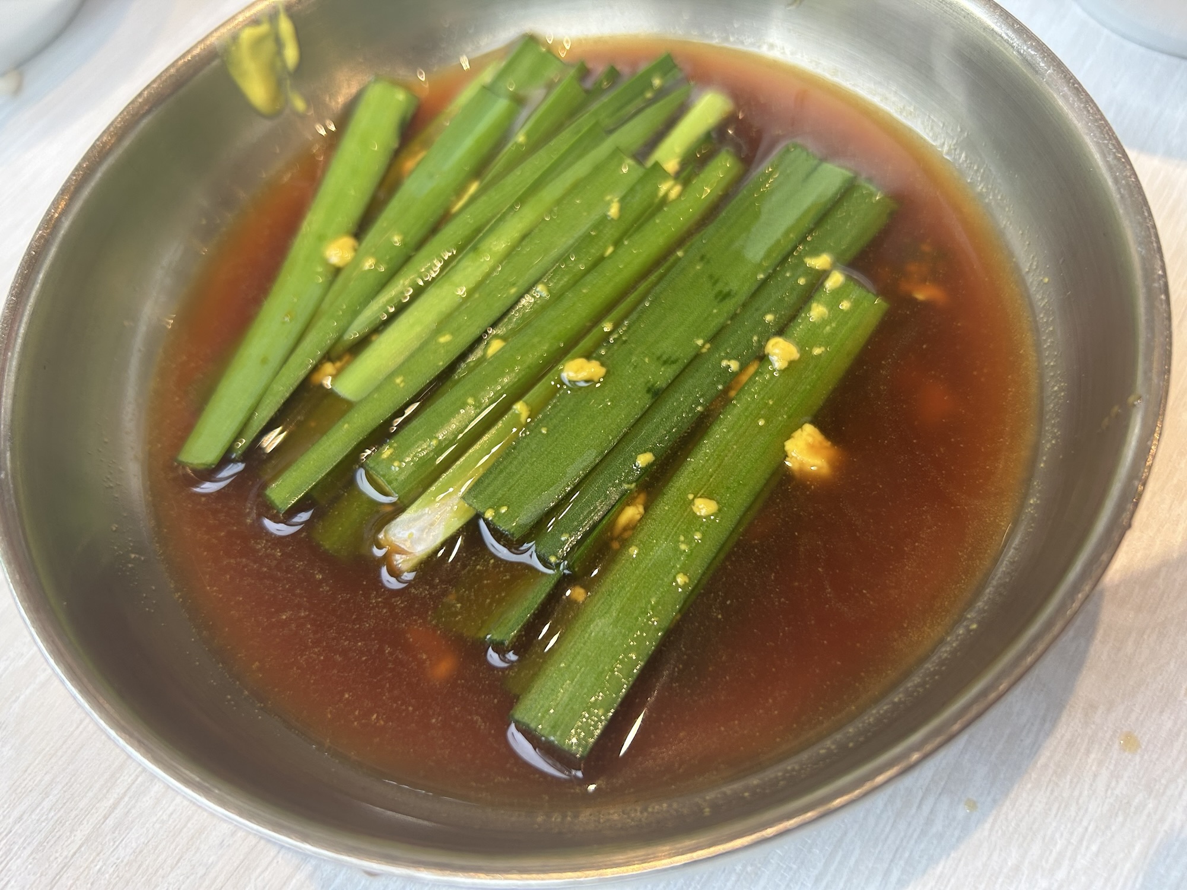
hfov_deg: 67.3
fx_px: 892
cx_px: 594
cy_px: 445
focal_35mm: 26
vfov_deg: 53.1
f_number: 1.5
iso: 100
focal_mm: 5.7
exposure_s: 1/100
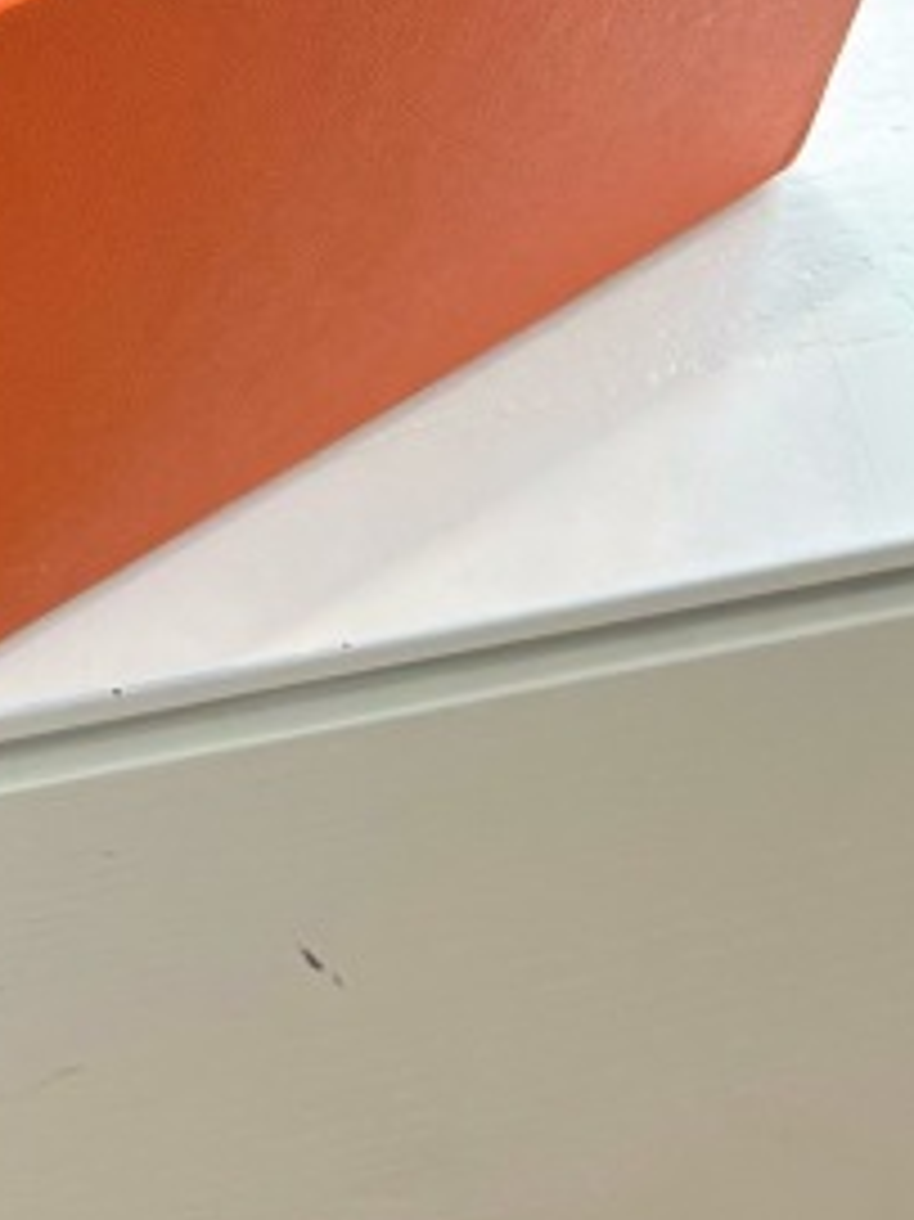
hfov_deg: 9.8
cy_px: -1639
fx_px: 4862
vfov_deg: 11.8
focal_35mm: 138
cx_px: -1094
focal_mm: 5.96
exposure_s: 1/313
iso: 50
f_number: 1.6
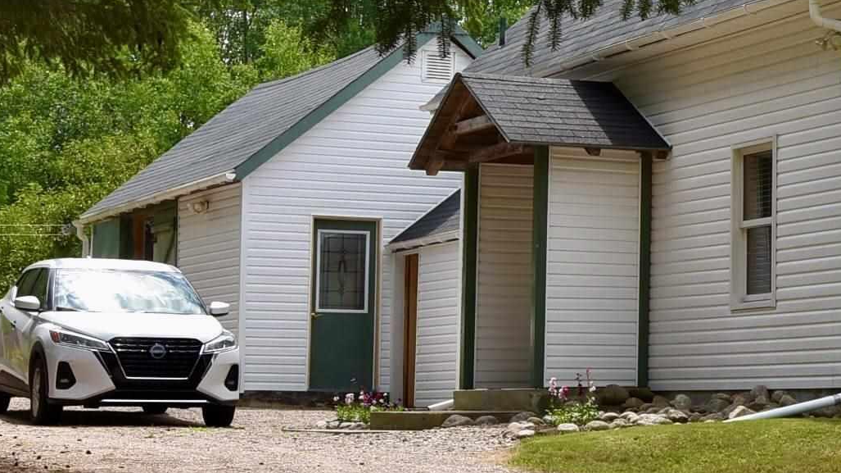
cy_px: 156
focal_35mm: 110
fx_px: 2452
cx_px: 1104
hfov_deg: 18.1
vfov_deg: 11.0
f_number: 8
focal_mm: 24
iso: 100
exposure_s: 1/200
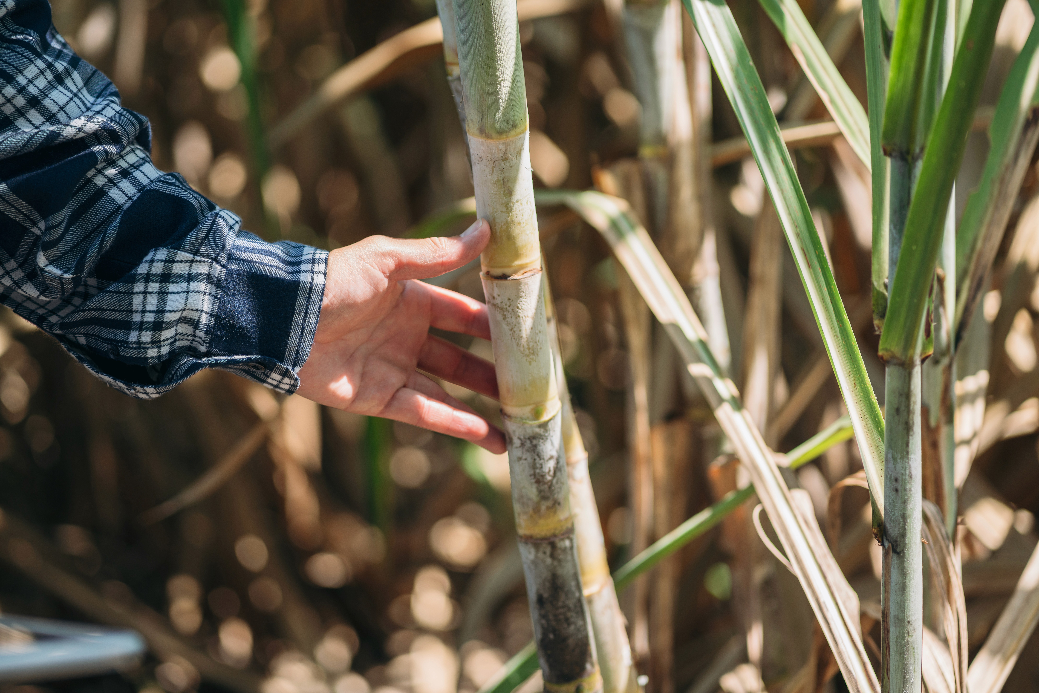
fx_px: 2453
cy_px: 346
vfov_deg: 16.1
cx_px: 520
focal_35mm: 85
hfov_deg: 23.9
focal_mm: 85
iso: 125
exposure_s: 1/800
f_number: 2.5
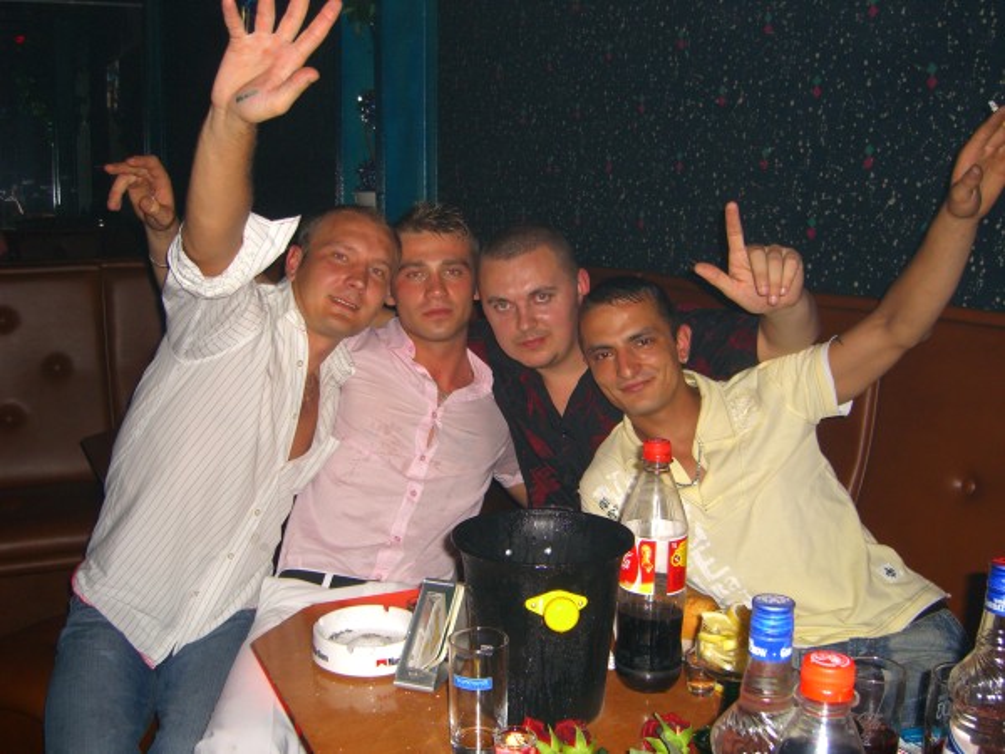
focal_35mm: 38
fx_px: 1103
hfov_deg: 49.0
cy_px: 377
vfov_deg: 37.7
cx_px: 502
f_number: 2.8
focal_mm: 7.9
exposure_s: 1/60
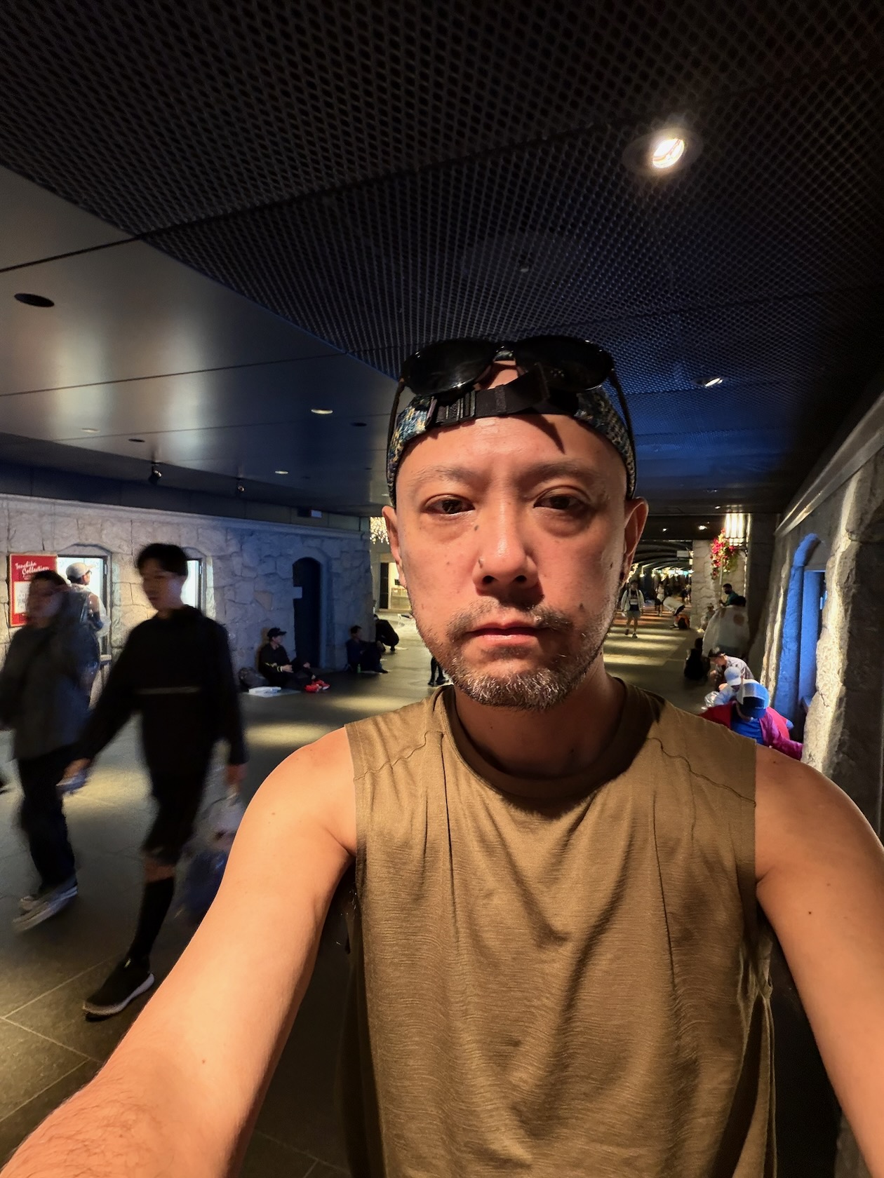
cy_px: 589
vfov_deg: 81.7
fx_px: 681
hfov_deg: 66.0
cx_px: 442
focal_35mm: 20
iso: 320
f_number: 1.9
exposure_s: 1/27
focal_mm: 2.71
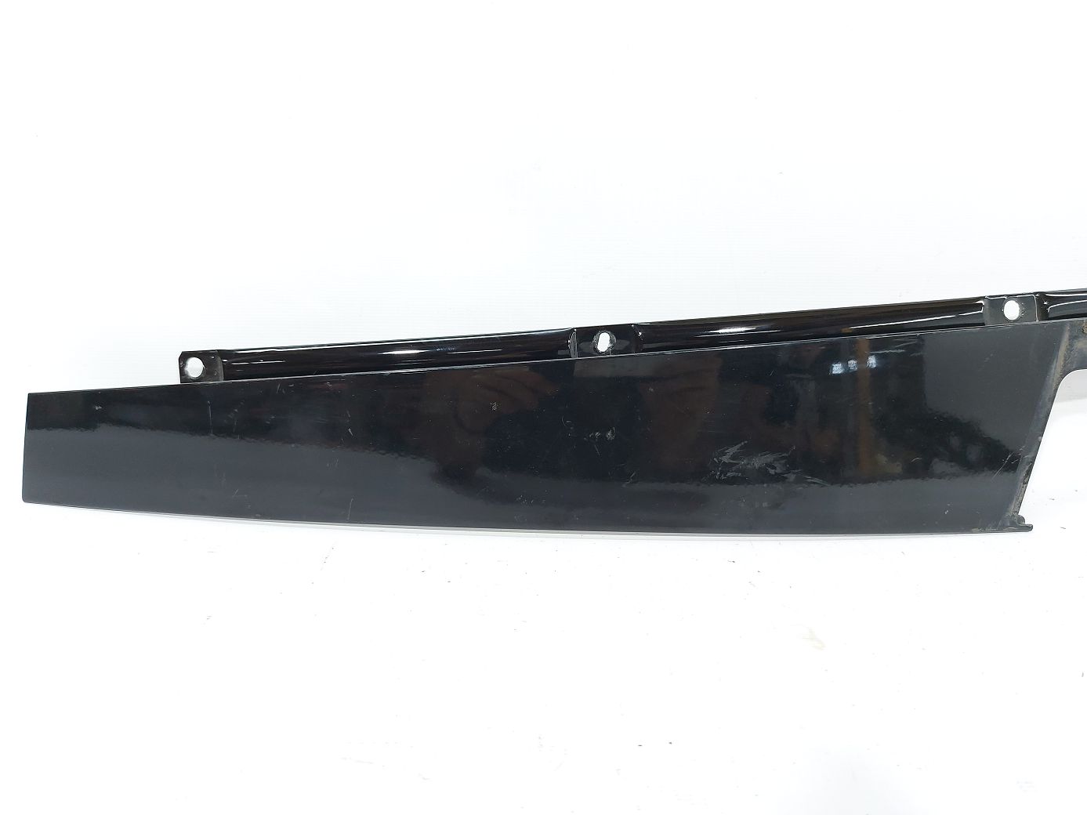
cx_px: 544
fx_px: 754
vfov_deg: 56.8
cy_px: 408
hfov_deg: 71.6
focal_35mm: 24
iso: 125
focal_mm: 5.23
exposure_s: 1/50
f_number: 1.8
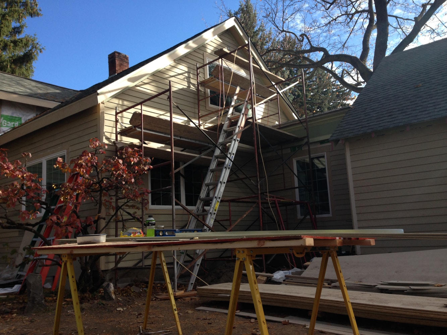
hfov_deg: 55.3
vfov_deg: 43.0
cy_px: 168
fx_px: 426
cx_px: 224
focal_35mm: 33
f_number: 2.4
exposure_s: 1/591
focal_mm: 4.12
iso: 50
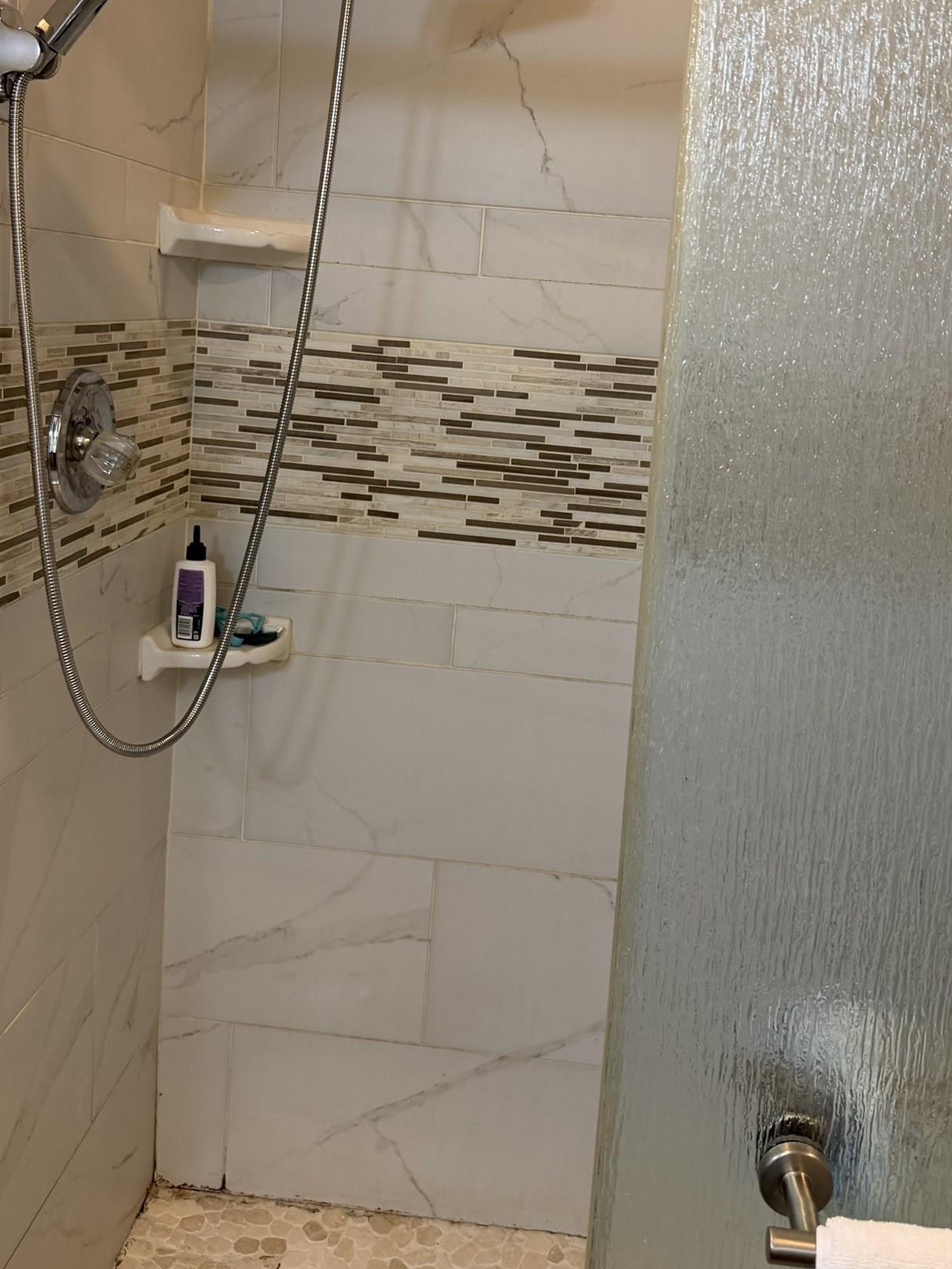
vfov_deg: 53.3
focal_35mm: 34
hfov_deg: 41.8
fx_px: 1246
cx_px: 481
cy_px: 472
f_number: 1.78
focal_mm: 6.76
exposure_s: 1/60
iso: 200
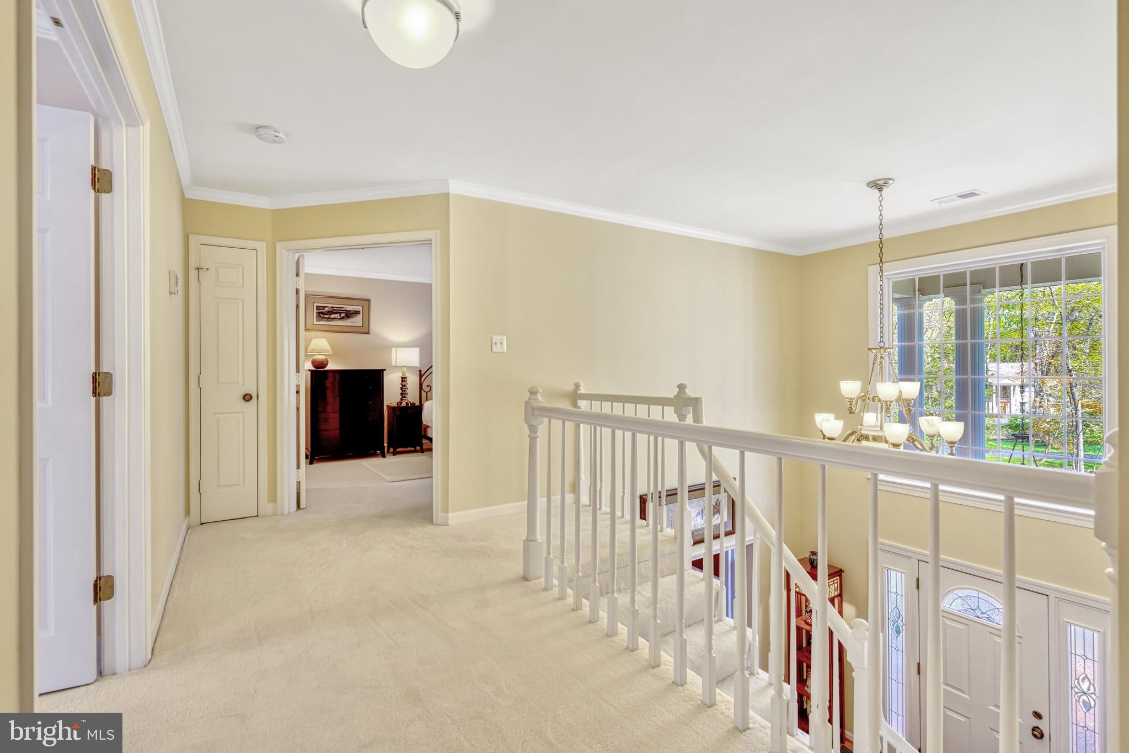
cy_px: 376
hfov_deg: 96.7
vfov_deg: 73.8
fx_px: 502
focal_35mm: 16
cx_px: 564
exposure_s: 1/125
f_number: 8
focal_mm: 16
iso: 1250
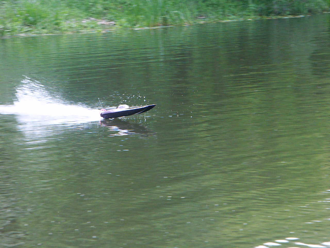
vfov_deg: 8.8
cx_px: 165
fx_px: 1602
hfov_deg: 11.8
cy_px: 124
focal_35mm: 168
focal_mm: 42.49
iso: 100
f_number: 5.6
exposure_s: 1/125
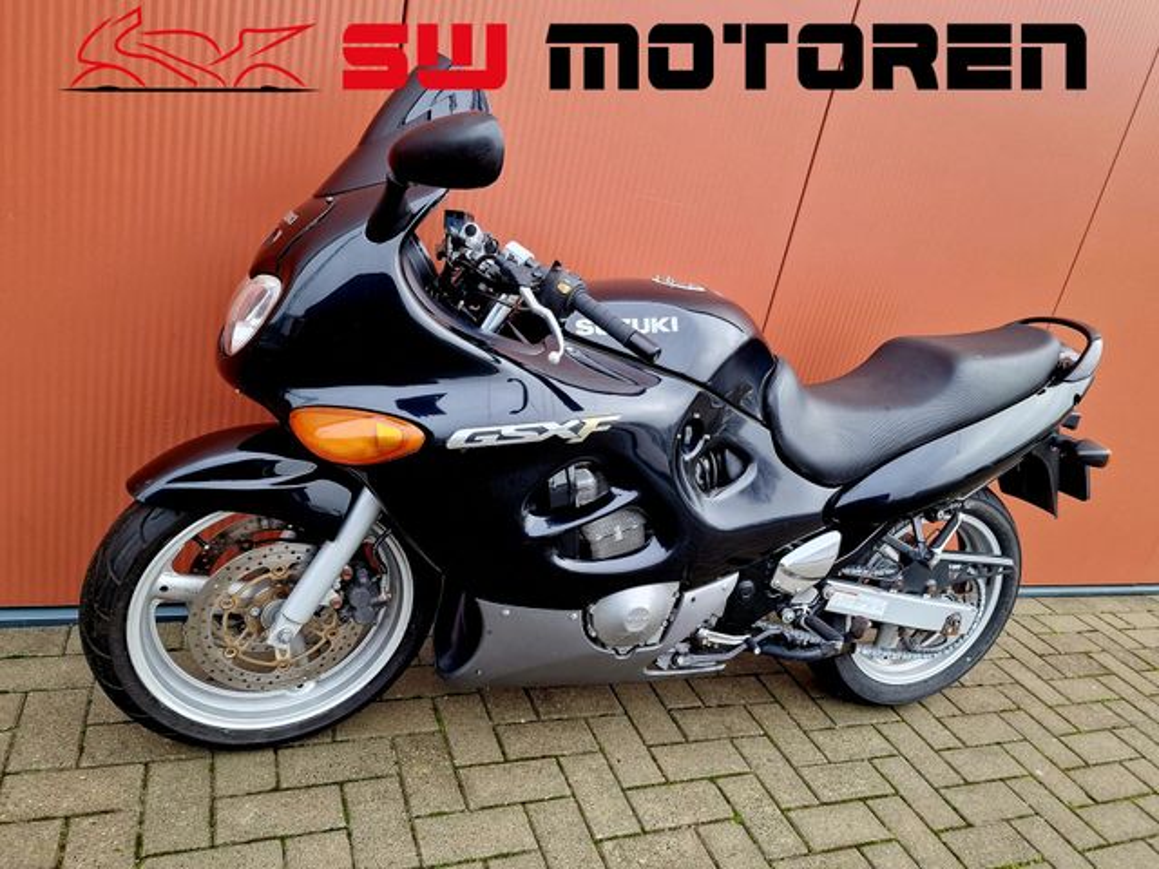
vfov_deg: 58.9
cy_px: 434
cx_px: 580
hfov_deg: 73.9
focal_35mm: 23
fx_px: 770
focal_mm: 6.4
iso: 125
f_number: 1.8
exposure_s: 1/182
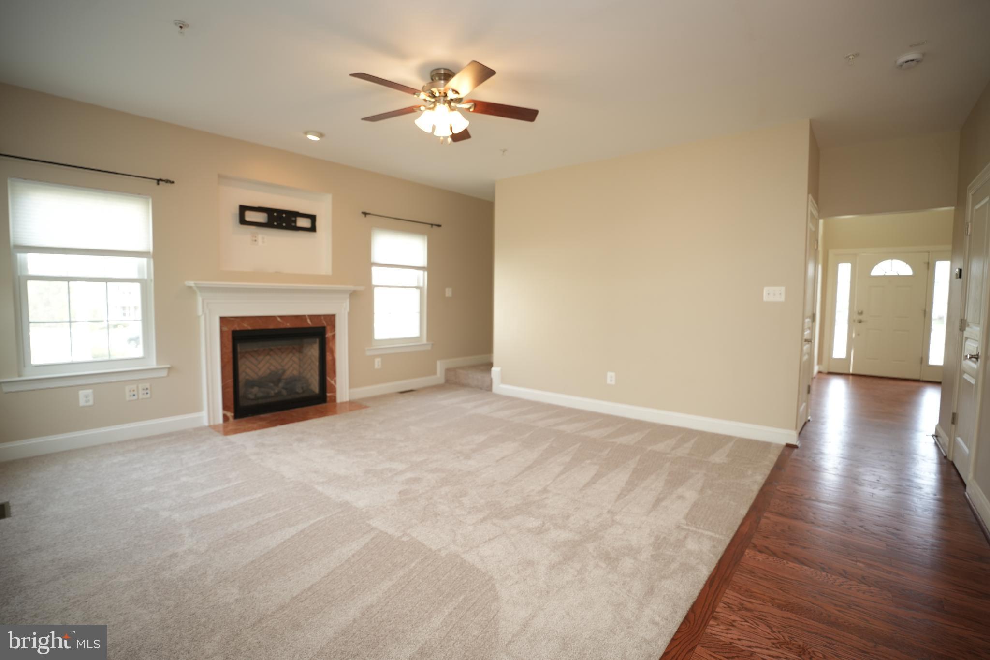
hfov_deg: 96.7
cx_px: 495
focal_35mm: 16
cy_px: 330
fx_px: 440
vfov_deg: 73.7
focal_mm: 16
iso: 200
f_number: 2.8
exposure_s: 1/60
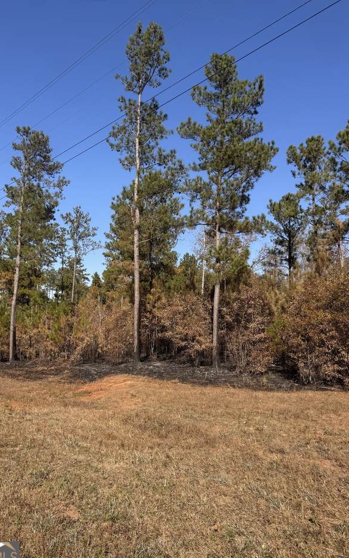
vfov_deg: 70.4
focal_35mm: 26
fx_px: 396
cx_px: 148
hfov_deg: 47.4
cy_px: 285
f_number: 1.78
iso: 80
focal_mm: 6.76
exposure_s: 1/3413
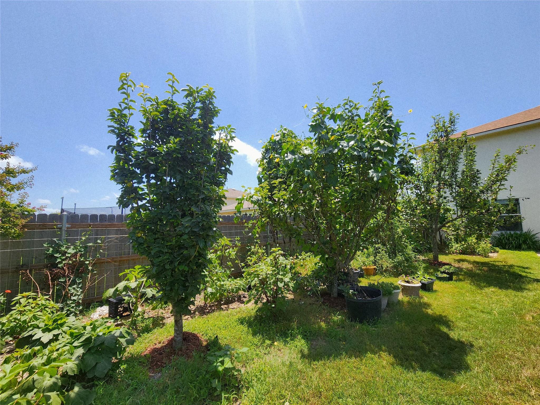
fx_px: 203
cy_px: 202
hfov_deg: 106.2
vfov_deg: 89.9
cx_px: 270
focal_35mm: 13
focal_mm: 2.2
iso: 50
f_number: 2.2
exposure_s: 1/1250
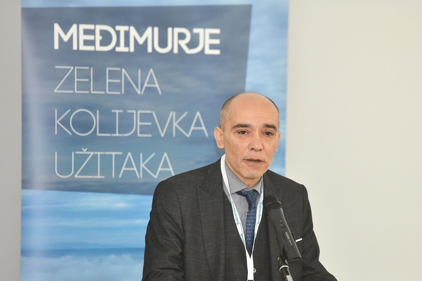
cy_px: 140
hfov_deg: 11.7
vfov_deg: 7.8
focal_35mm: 175
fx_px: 2051
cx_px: 211
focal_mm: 175
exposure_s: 1/125
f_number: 4
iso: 1250
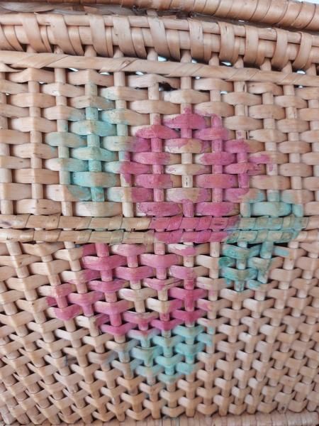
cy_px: 213
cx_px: 160
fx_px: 295
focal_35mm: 24
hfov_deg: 56.8
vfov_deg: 71.6
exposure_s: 1/60
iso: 64
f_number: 1.8
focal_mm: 5.23
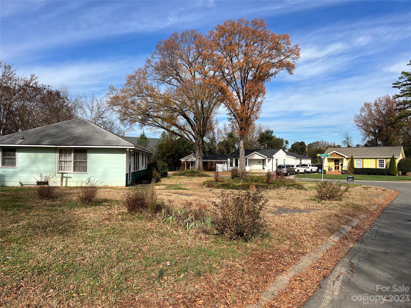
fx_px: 309
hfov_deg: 67.3
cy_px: 154
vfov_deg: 53.1
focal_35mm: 26
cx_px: 206
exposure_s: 1/4274
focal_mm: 5.7
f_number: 1.5
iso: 50
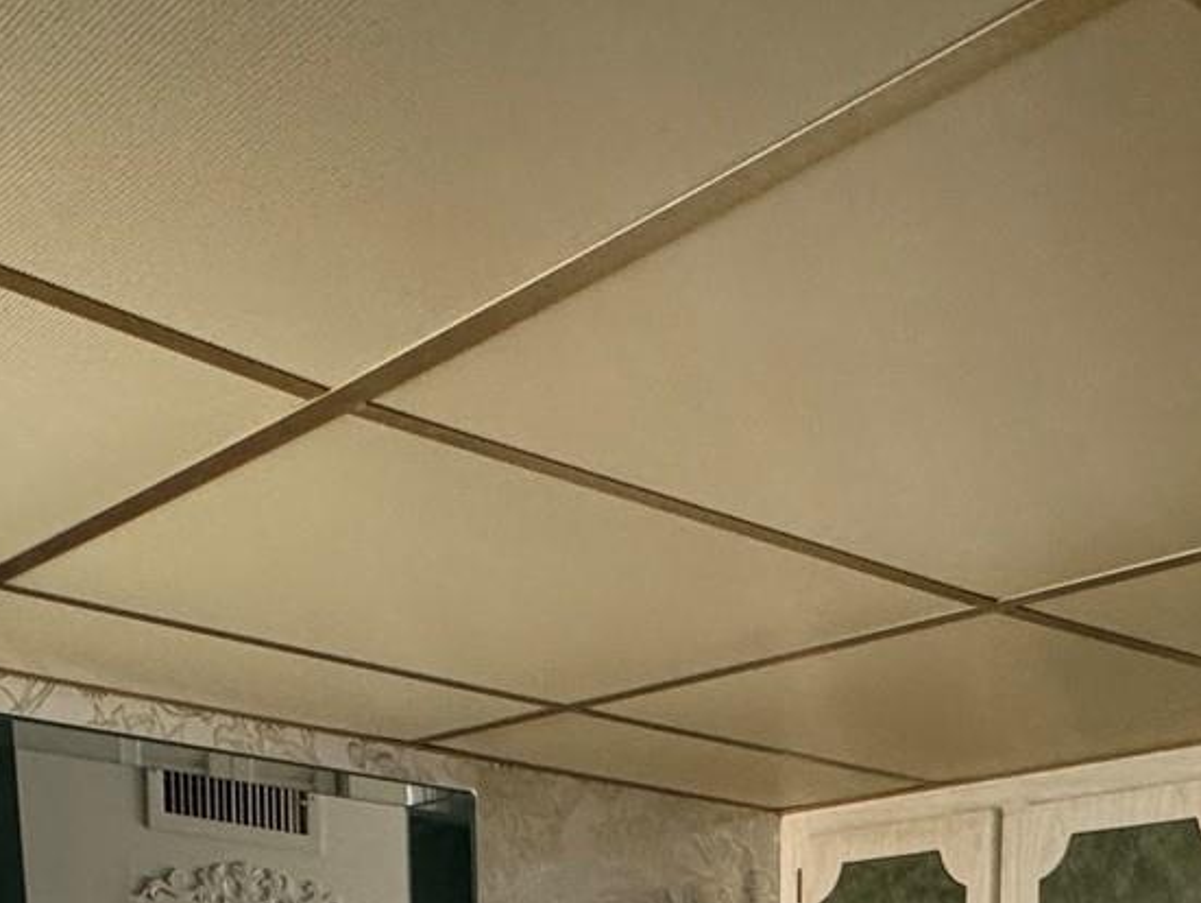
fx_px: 1805
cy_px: 1496
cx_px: 837
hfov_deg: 36.3
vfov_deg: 21.5
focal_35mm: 52
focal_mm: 2.22
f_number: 2.2
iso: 250
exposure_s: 1/99
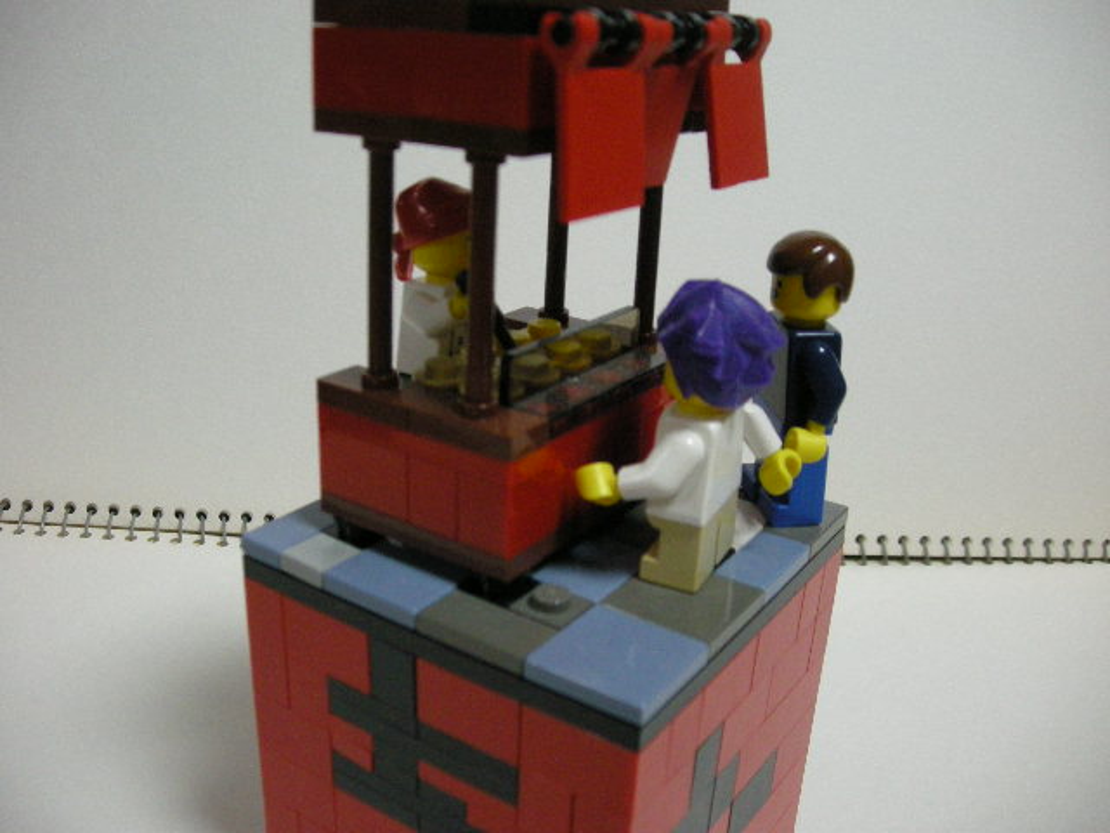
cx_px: 555
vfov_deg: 40.7
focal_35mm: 35
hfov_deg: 52.6
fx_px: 1122
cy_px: 416
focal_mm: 5.7
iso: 400
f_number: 2.8
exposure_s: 1/46
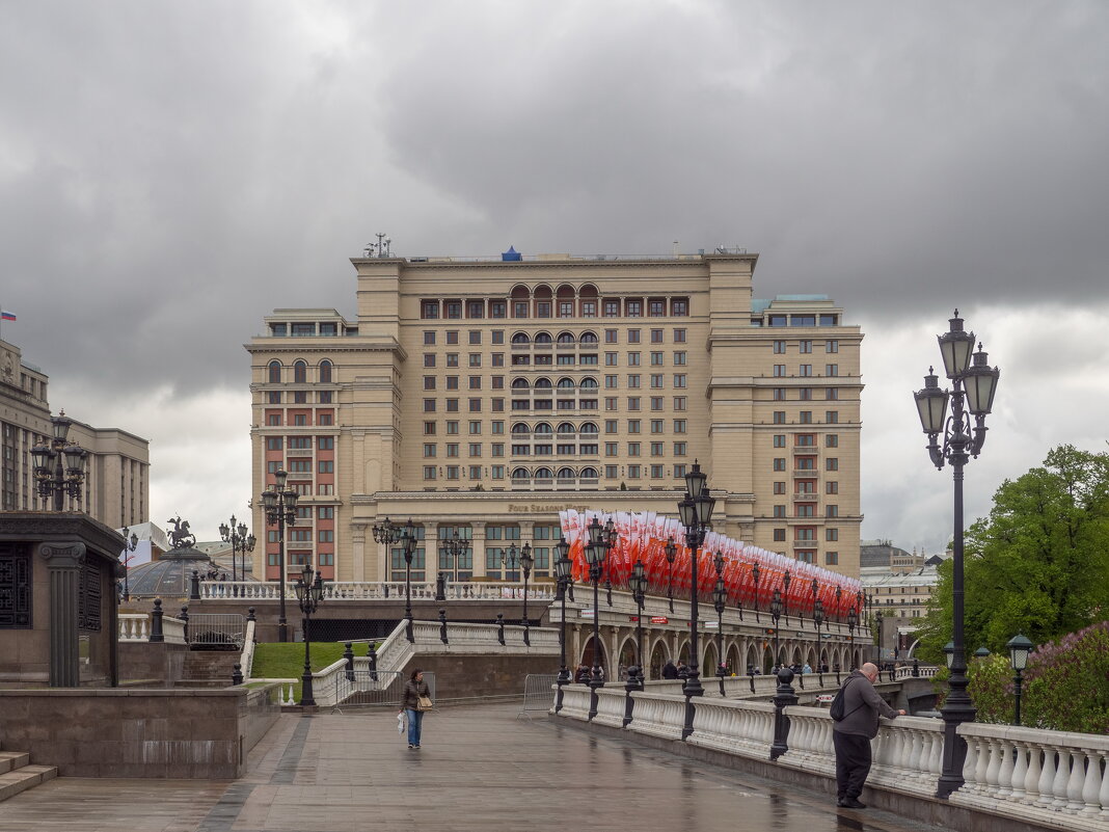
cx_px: 554
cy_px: 416
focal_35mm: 56
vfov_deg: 26.1
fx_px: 1794
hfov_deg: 34.3
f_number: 8
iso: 250
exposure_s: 1/320
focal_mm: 28
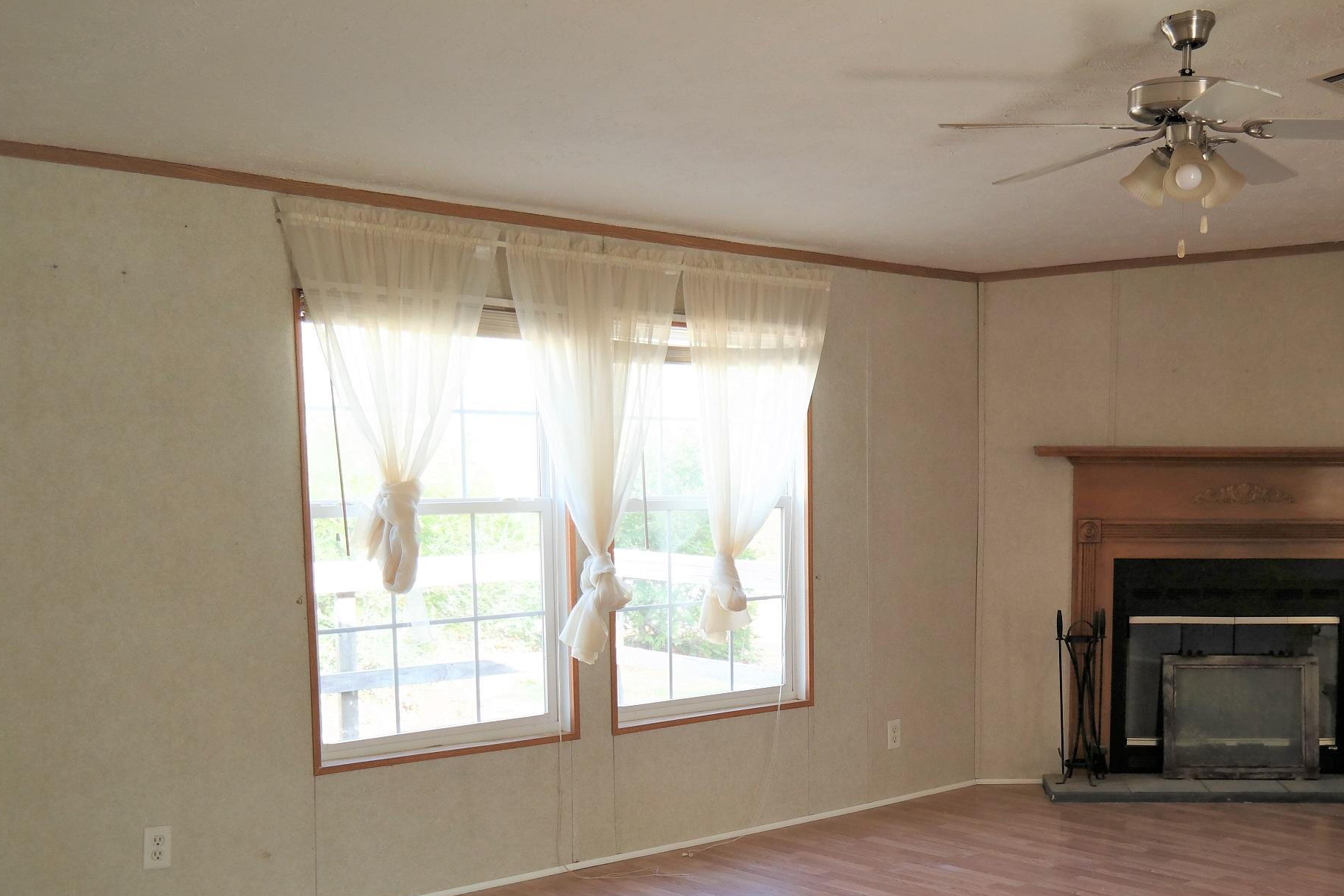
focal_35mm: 41
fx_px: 1530
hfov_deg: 46.5
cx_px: 920
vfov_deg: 32.1
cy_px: 664
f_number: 3.5
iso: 200
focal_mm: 18
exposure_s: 1/60
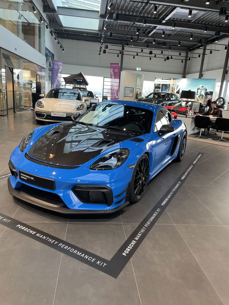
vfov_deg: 67.3
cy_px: 152
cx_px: 114
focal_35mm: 26
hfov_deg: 53.1
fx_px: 229
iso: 125
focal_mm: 4.2
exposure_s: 1/100
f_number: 1.6
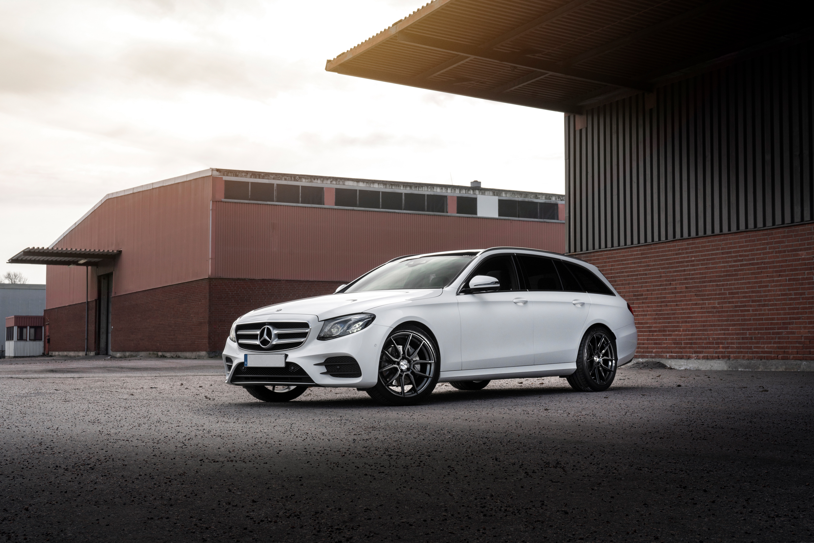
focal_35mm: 50
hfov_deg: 39.6
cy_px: 272
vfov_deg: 27.0
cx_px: 407
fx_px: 1131
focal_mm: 50
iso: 400
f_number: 11
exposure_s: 1/125
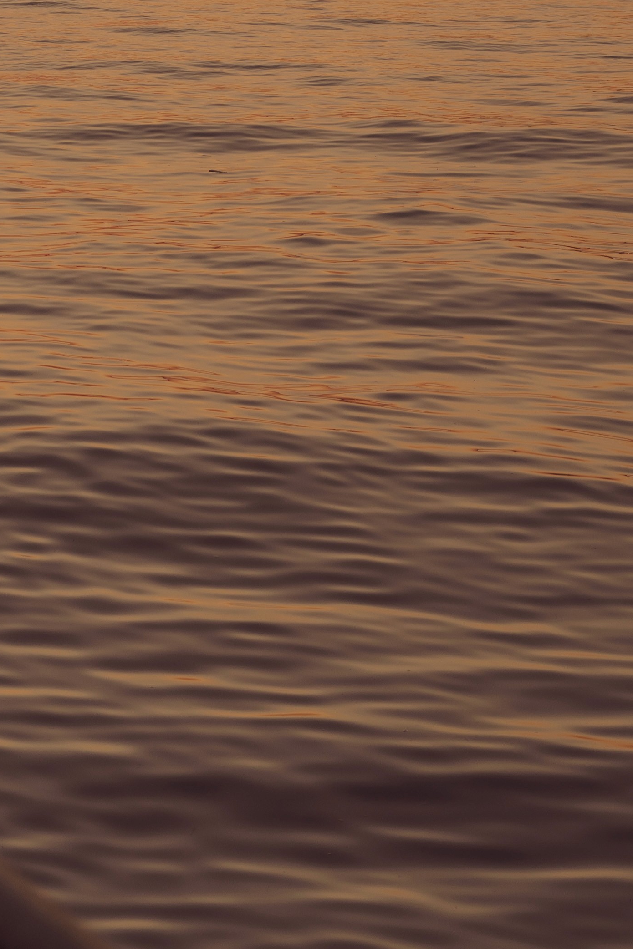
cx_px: 73
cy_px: -246
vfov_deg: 14.1
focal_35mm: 140
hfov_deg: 9.8
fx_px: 3692
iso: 100
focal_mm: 50
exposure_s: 1/125
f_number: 5.6
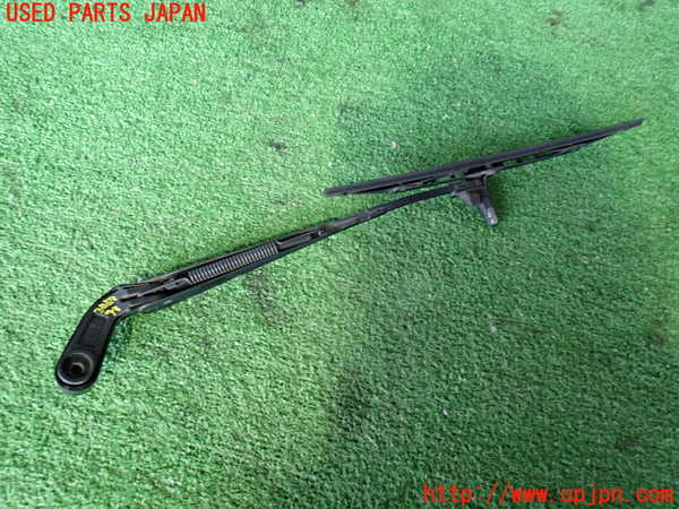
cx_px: 340
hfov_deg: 69.4
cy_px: 254
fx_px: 490
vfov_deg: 54.9
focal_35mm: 25
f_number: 2
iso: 400
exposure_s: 1/30
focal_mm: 4.5
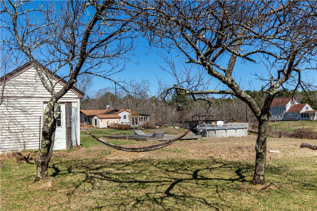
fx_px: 308
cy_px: 106
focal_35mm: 35
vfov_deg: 37.9
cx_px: 158
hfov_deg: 54.4
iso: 100
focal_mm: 35
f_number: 6.3
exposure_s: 1/640
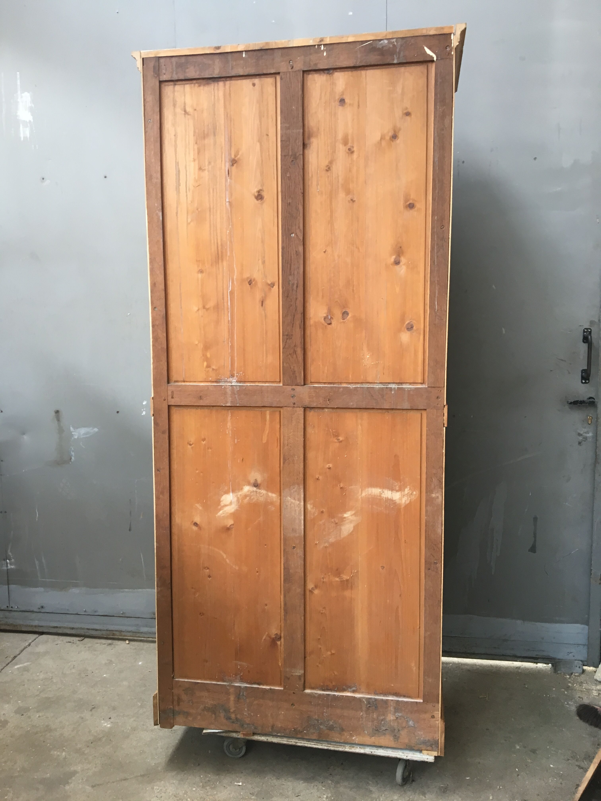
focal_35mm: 29
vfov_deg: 61.7
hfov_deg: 48.2
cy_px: 400
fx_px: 671
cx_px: 300
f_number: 2.2
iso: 80
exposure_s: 1/33
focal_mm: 4.15
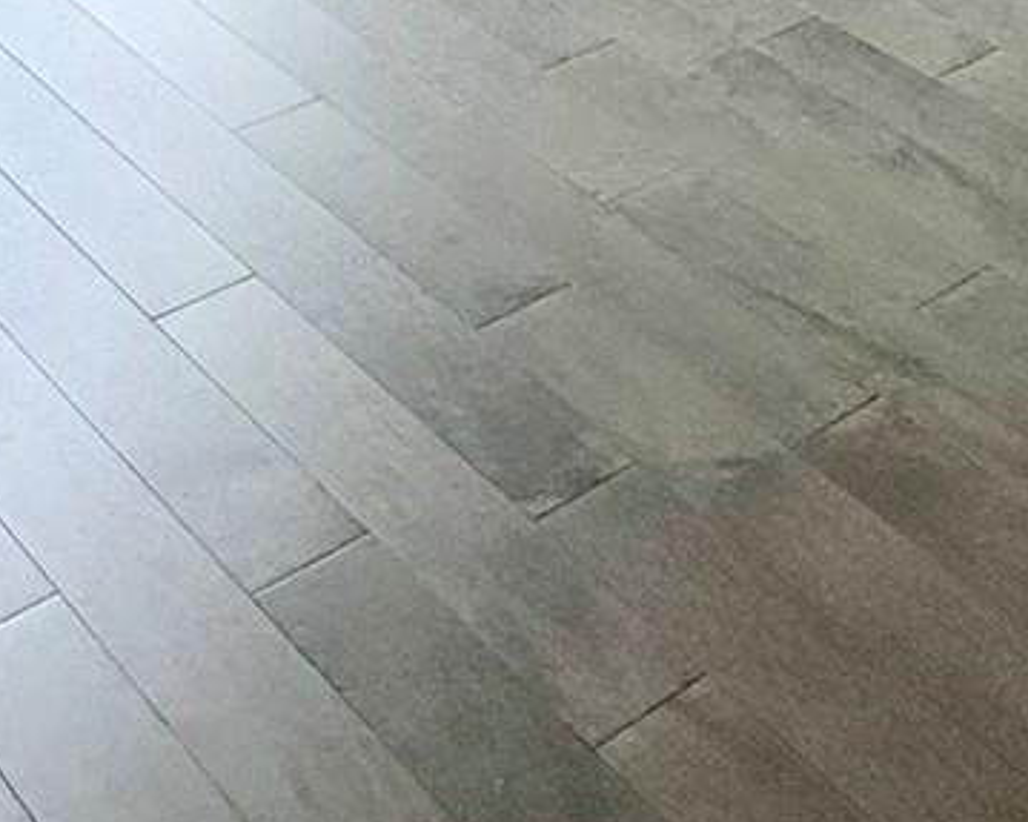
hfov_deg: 24.3
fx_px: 2372
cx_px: 710
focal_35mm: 78
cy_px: -951
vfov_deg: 14.9
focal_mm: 2.22
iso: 64
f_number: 2.2
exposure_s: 1/120
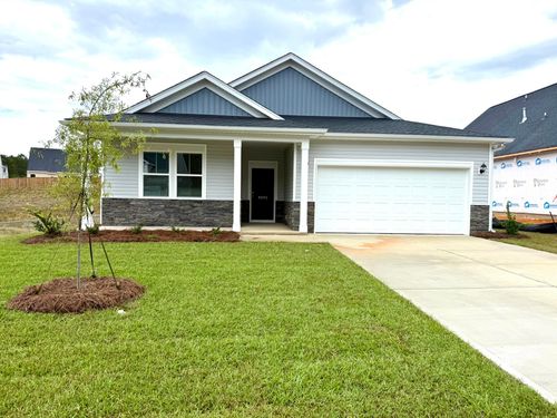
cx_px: 278
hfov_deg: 71.6
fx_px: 386
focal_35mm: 24
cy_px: 209
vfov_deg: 56.8
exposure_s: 1/3021
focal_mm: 6.76
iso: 80
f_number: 1.78
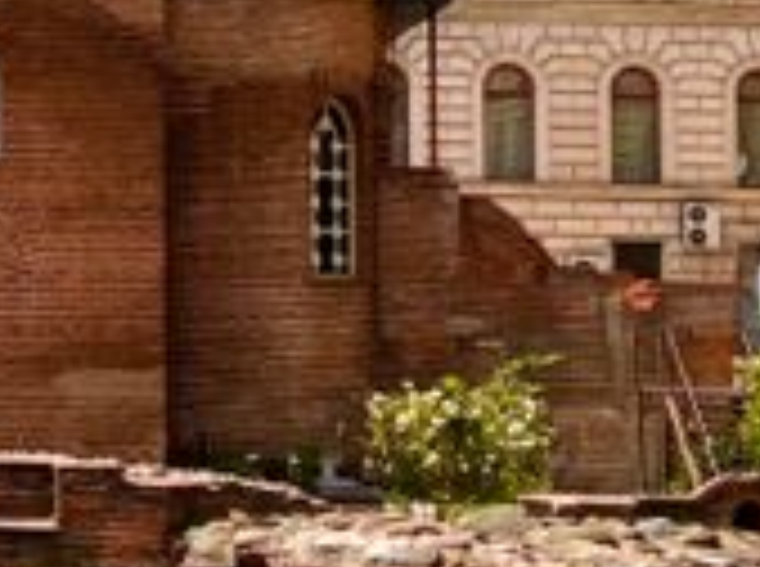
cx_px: -162
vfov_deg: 11.1
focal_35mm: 131
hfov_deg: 14.6
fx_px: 2870
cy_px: -92
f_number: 1.5
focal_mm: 5.7
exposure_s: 1/4115
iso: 50
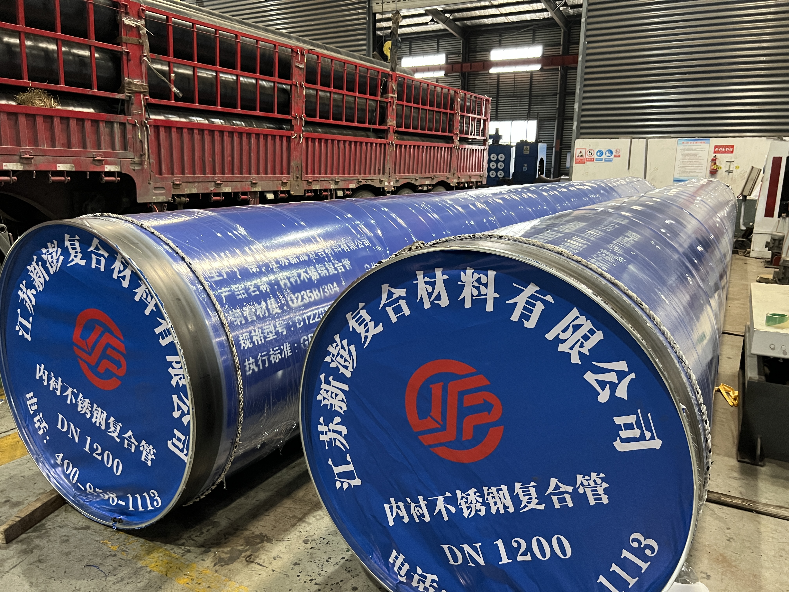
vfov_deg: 53.1
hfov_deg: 67.3
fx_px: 593
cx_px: 394
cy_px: 296
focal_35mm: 26
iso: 500
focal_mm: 5.7
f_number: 1.5
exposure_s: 1/45
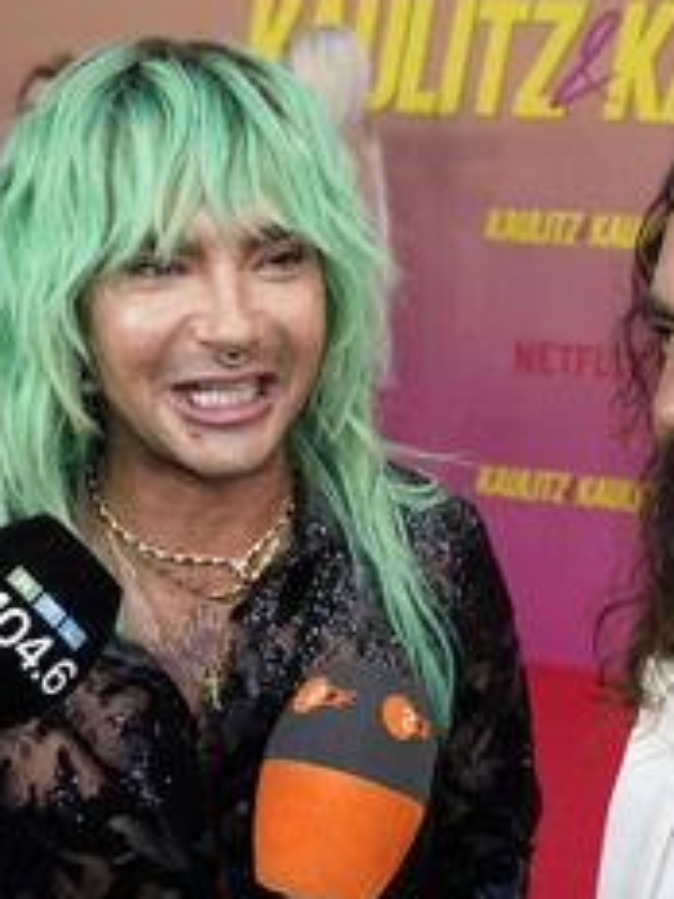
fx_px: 1506
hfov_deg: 25.1
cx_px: 455
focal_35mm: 58
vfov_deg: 33.2
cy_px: 457
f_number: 5.6
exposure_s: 1/160
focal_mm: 31
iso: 320
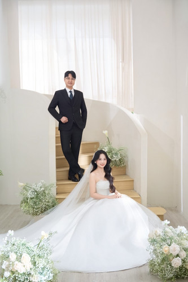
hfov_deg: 38.2
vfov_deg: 55.0
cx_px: 94
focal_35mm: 35
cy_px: 141
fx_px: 271
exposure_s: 1/160
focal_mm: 34.6
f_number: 2.8
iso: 400
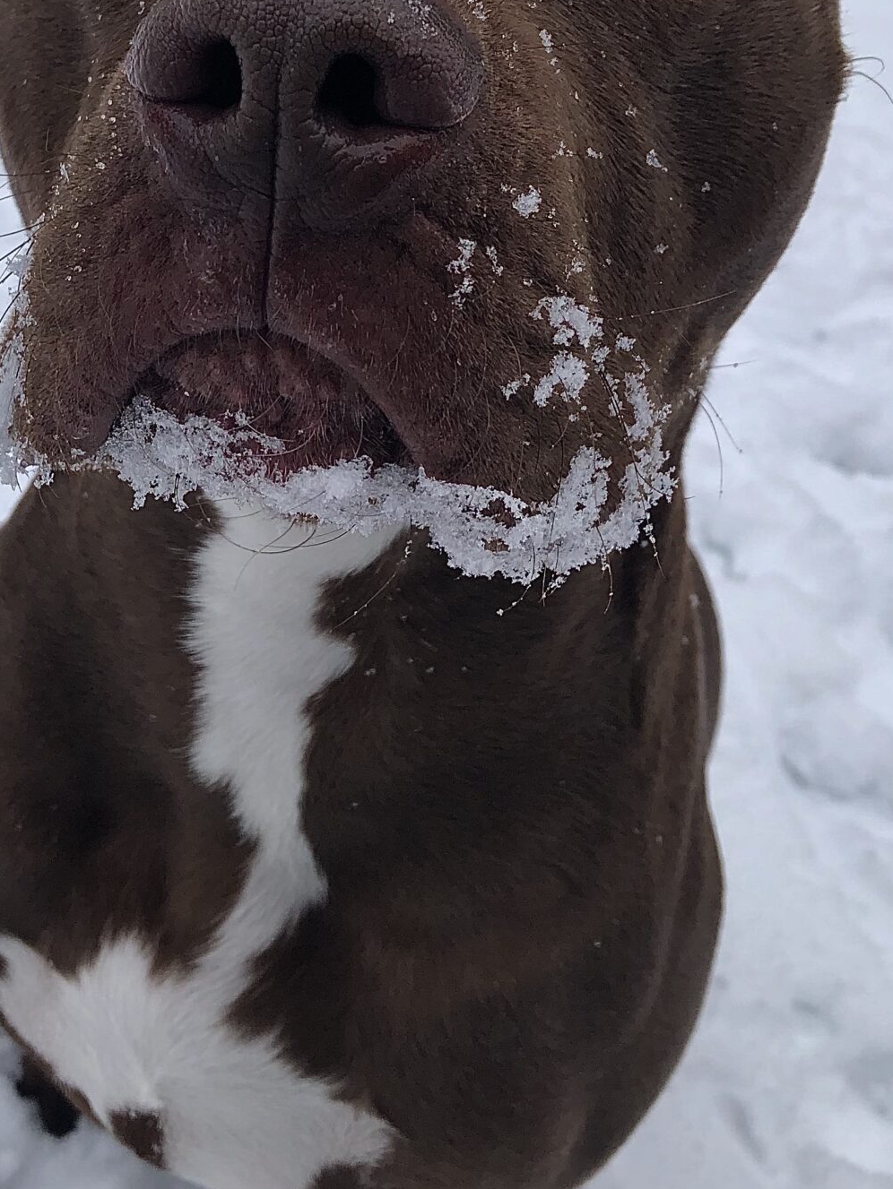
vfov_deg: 35.3
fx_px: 1857
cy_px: 418
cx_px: 285
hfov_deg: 26.9
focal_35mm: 54
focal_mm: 3.99
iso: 20
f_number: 1.8
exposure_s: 1/382
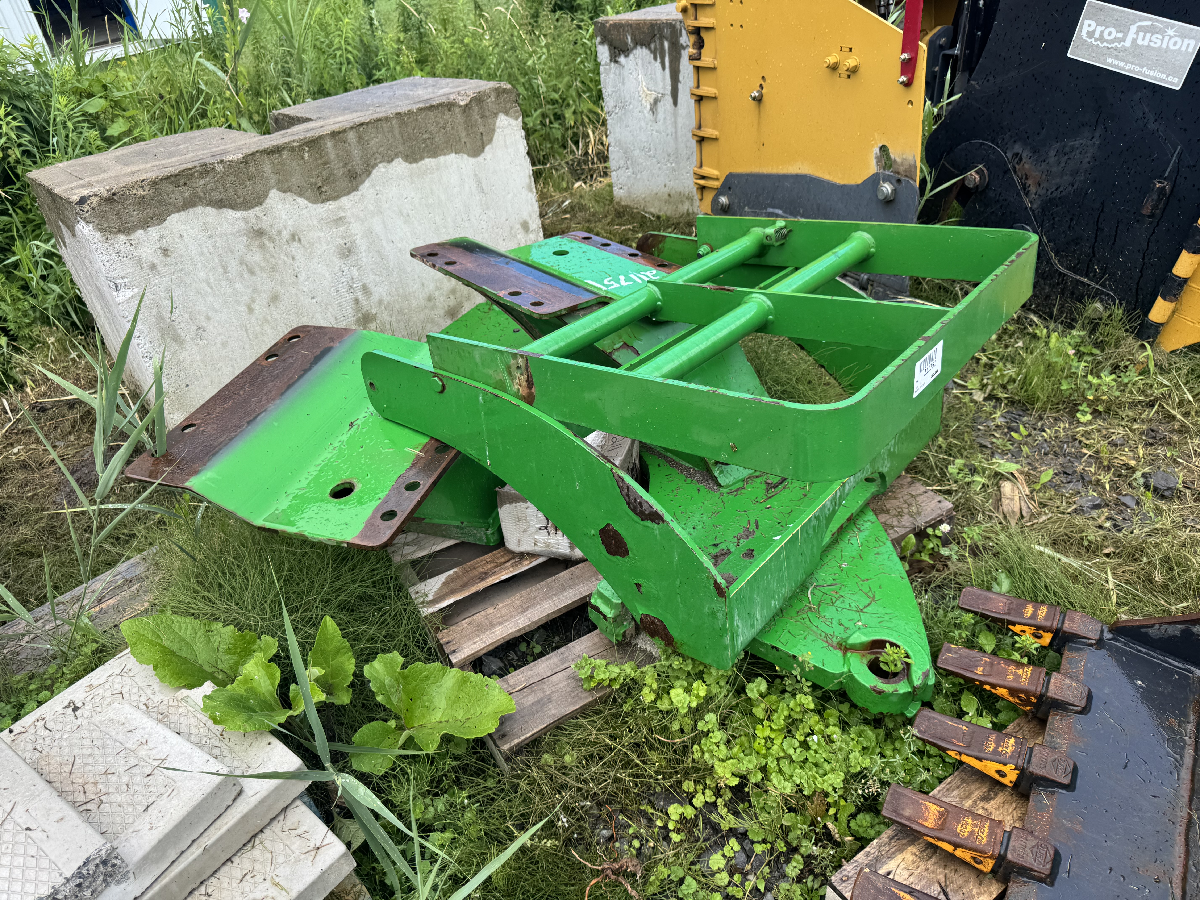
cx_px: 600
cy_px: 450
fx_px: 832
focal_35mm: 24
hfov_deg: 71.6
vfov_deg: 56.8
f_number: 1.78
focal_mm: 6.76
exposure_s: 1/912
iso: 80
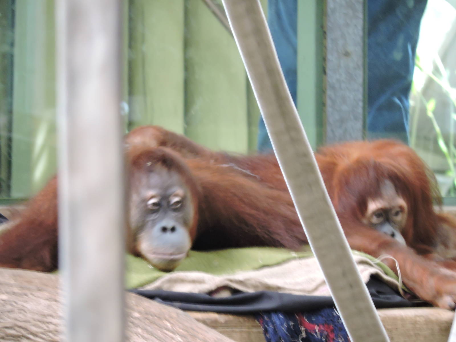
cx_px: 228
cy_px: 171
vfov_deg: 1.9
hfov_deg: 2.5
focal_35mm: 800
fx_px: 10538
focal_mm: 142.7
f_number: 5.2
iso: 800
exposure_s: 1/40
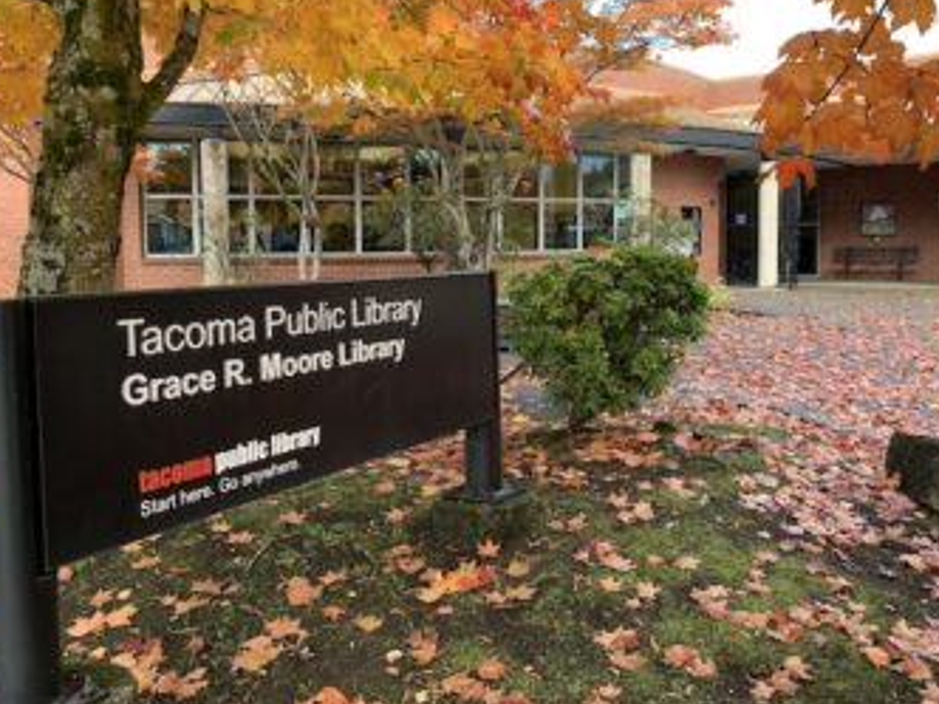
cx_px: 475
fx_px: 841
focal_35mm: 31
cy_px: 293
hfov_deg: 58.3
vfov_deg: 45.3
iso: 40
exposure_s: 1/121
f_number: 1.8
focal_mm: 4.25
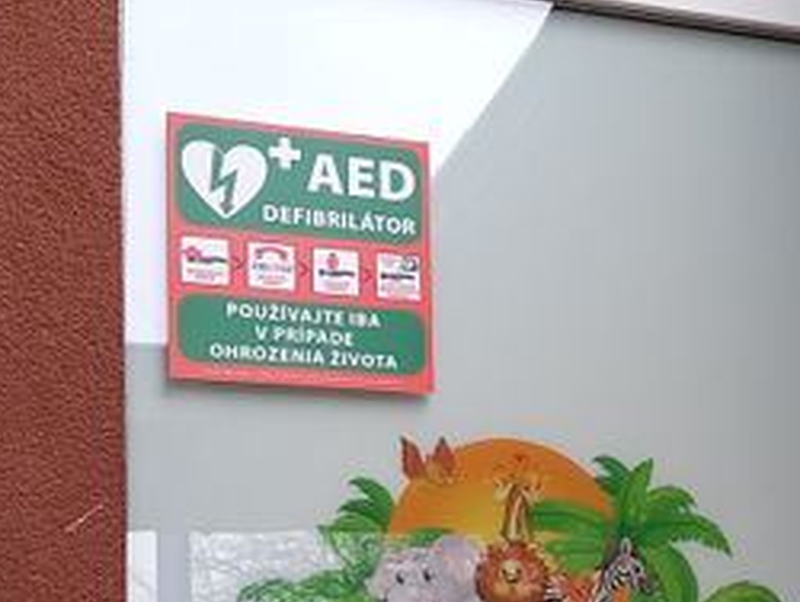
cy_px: 602
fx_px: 1758
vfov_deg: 18.9
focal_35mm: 76
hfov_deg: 25.2
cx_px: 634
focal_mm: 4.6
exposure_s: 1/50
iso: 320
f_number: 2
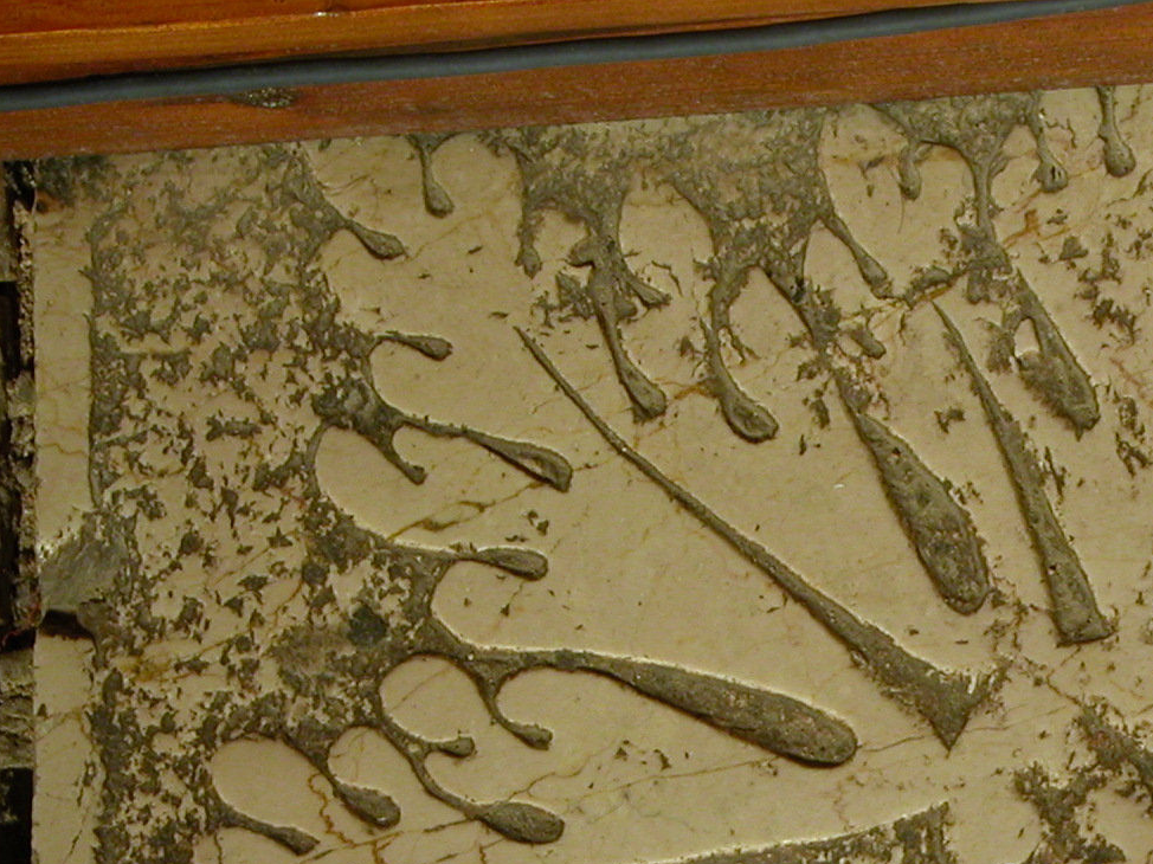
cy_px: 927
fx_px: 6127
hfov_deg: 10.7
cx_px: 1133
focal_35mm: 184
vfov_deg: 8.0
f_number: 3.7
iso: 100
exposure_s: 1/130
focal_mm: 17.8
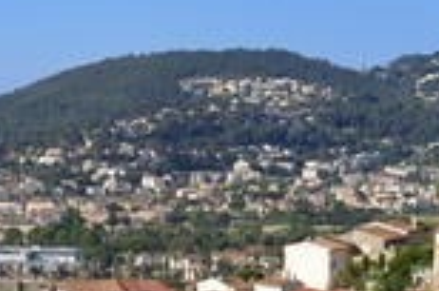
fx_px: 1667
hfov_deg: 14.9
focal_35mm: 137
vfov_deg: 9.8
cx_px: 67
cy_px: 359
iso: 200
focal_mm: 50
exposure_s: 1/400
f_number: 11
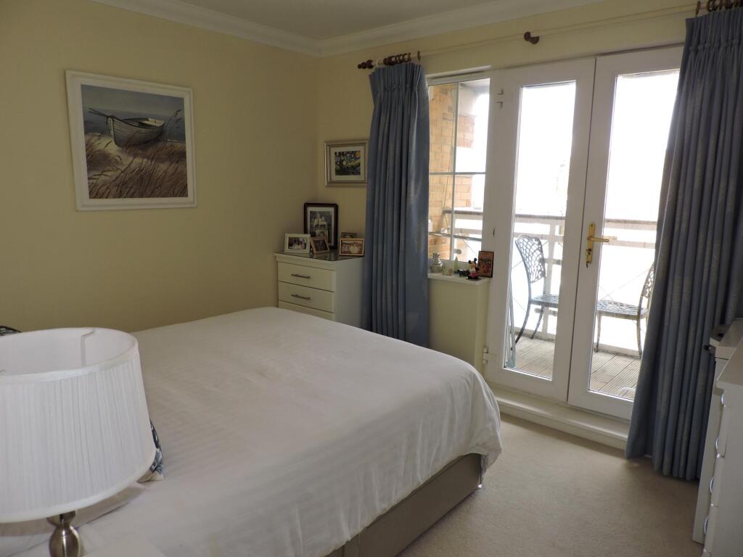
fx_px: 515
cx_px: 372
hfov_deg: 71.6
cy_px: 278
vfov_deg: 56.8
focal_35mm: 24
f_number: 3
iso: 100
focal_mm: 4.3
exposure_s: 1/80
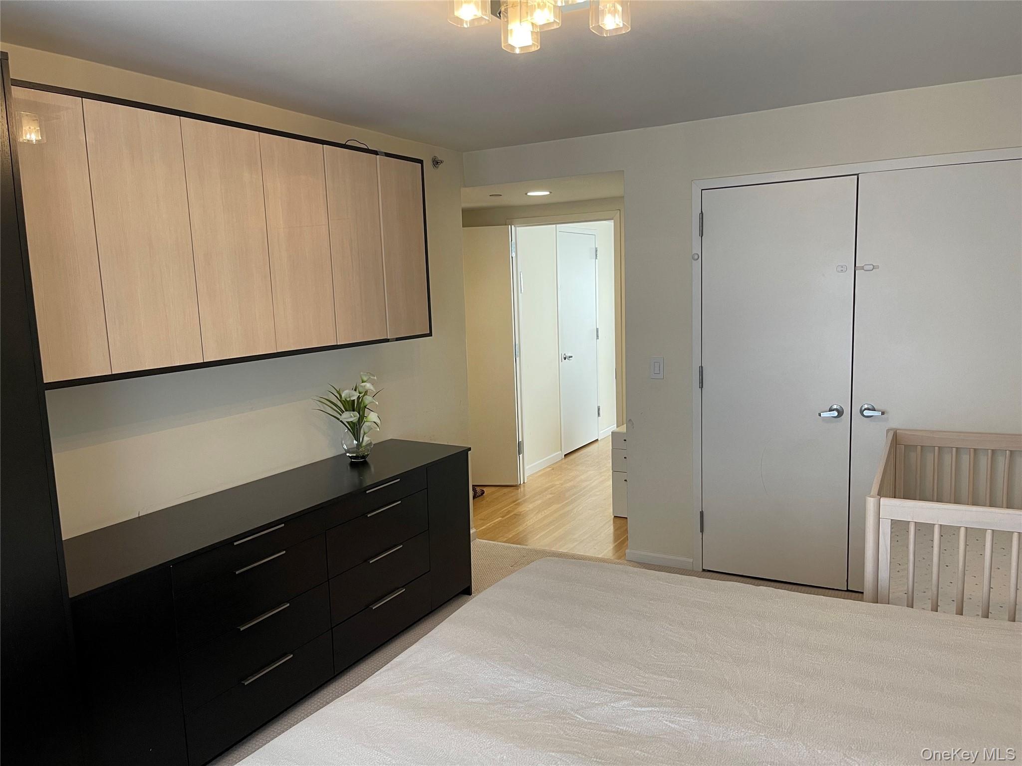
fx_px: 738
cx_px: 511
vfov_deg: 54.9
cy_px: 383
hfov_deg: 69.4
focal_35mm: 25
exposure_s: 1/60
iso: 125
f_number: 1.6
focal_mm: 5.1
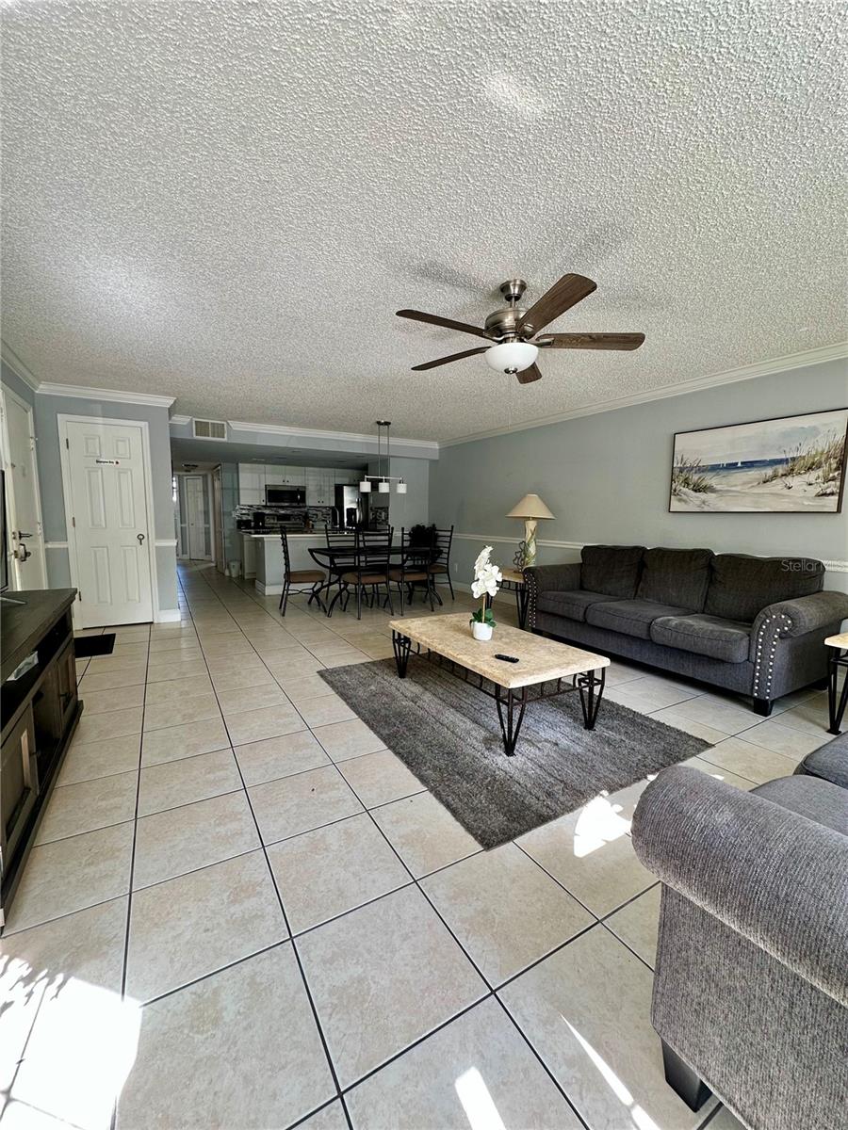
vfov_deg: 102.1
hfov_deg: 85.7
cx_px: 424
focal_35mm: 14
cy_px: 565
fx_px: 457
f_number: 2.2
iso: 80
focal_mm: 2.22
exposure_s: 1/99
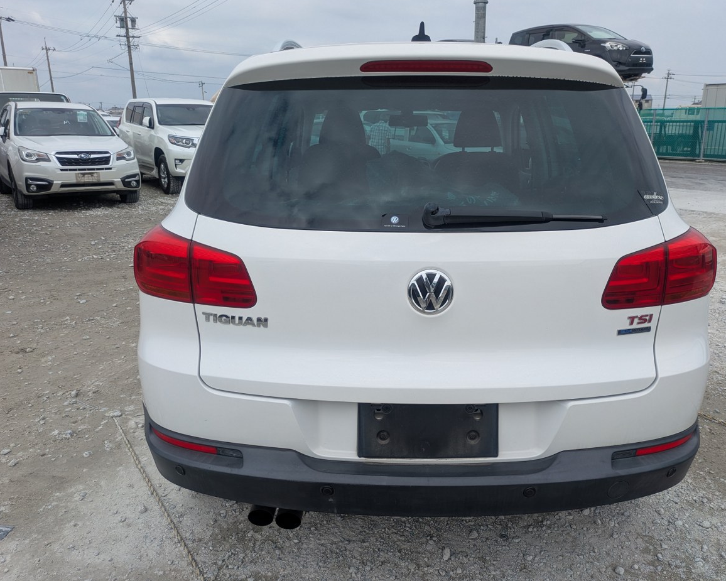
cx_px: 390
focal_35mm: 27
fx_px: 580
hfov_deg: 64.0
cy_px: 287
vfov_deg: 53.2
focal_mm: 5.43
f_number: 1.89
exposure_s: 1/2155
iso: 60
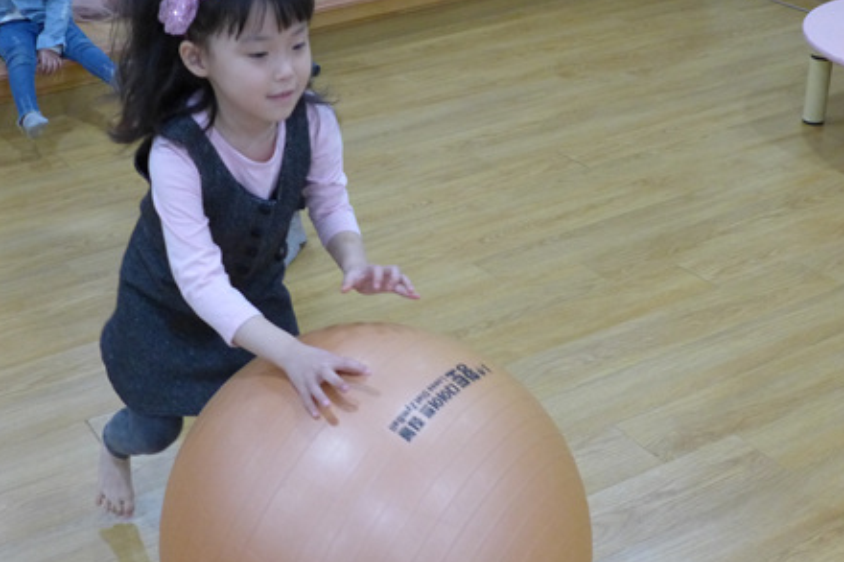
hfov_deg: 37.4
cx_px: 343
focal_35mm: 53
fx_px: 1242
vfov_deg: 25.5
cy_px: 311
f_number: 1.6
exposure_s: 1/250
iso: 640
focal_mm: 6.9
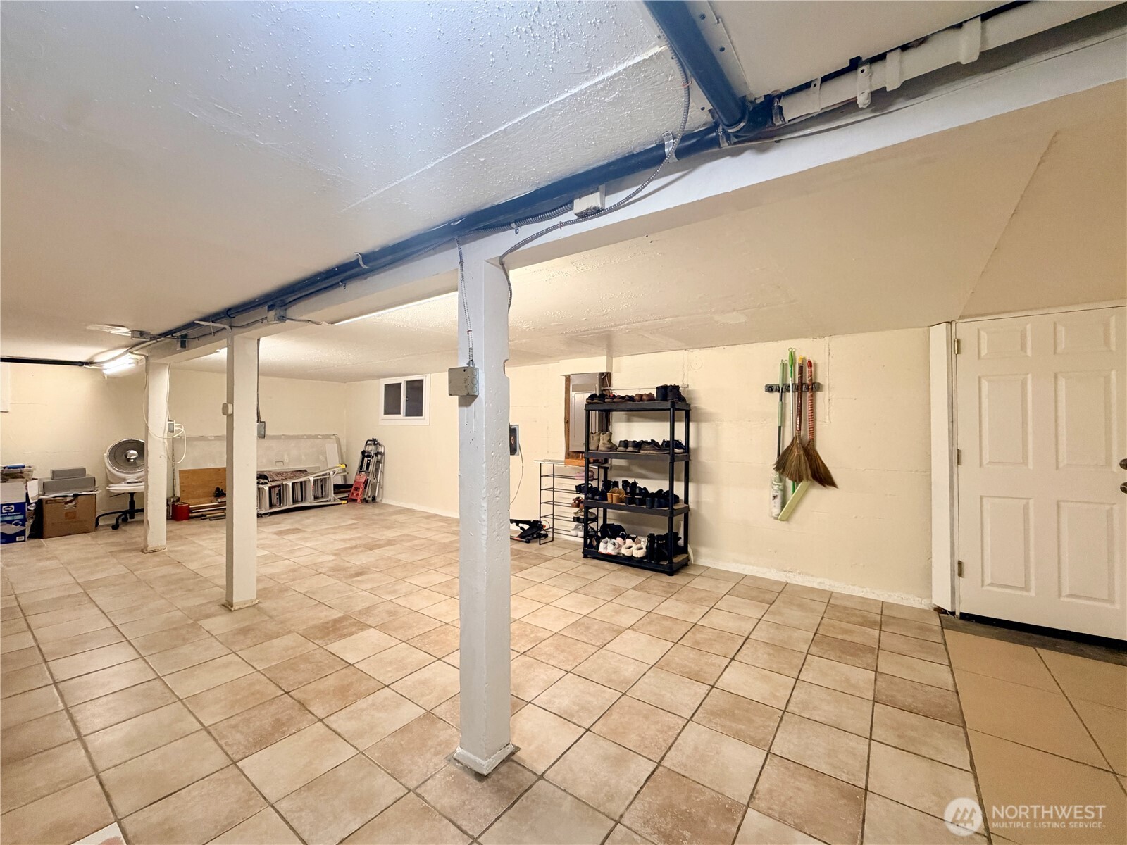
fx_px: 456
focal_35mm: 14
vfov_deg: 85.7
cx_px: 564
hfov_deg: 102.1
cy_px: 422
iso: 250
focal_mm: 2.22
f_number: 2.2
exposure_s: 1/60
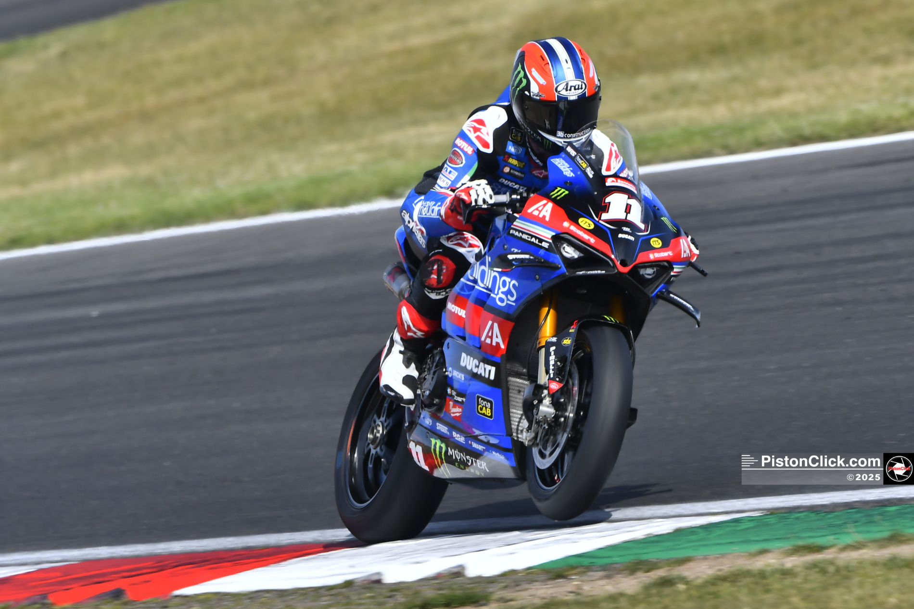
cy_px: 304
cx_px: 457
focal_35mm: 660
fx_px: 16753
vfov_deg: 2.1
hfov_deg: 3.1
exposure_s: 1/640
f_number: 7.1
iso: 320
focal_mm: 440
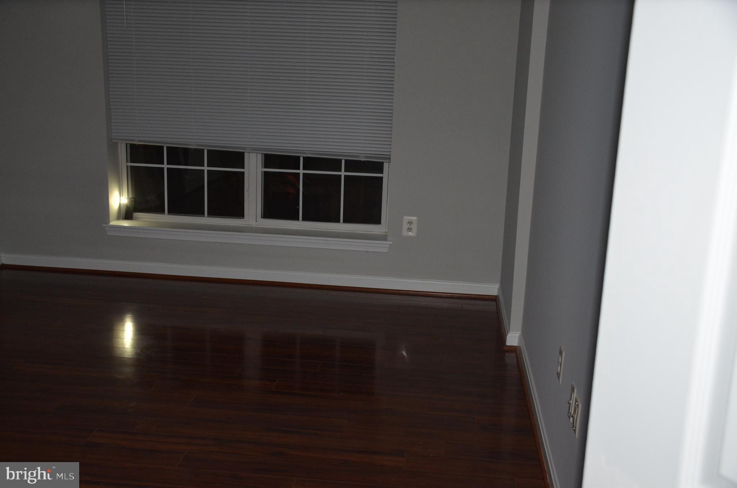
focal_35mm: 39
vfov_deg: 34.1
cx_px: 368
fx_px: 797
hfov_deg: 49.6
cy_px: 244
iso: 800
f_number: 3.8
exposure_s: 1/60
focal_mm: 26
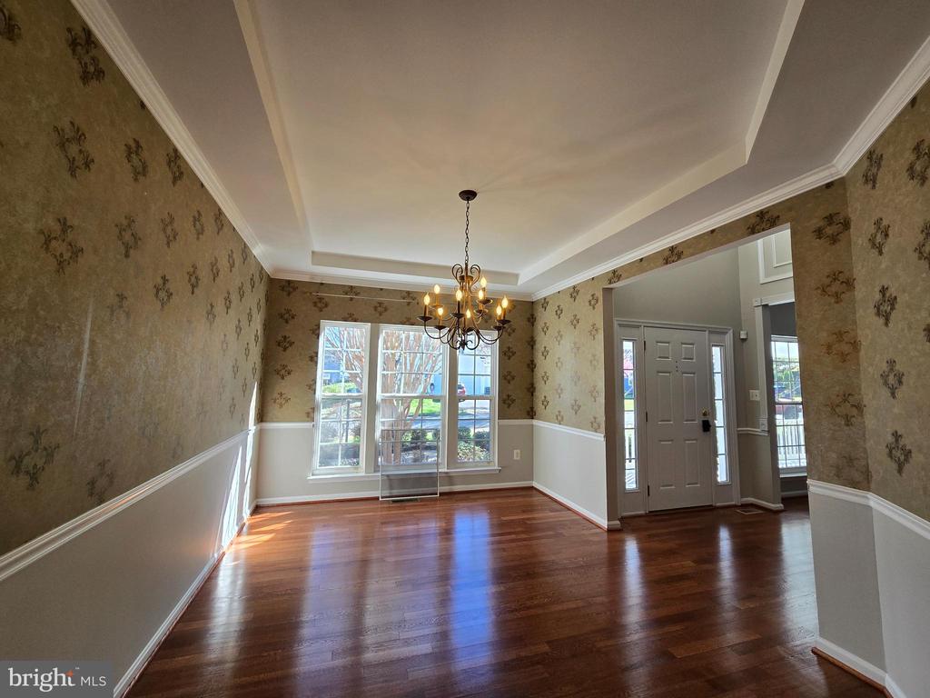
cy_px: 349
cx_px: 465
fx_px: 349
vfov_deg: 89.9
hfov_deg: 106.2
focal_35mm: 13
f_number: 2.2
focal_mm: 2.2
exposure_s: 1/120
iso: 80
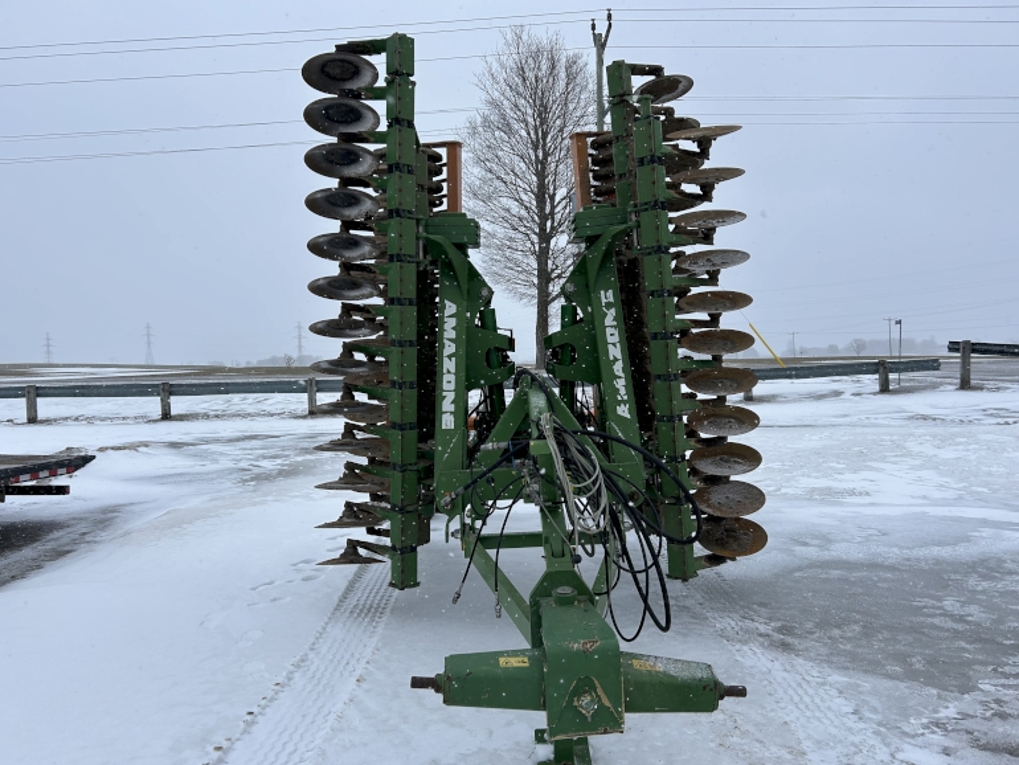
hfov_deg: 65.3
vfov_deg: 51.4
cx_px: 504
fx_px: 795
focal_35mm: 27
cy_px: 394
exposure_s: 1/1553
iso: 50
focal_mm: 5.7
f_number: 1.5
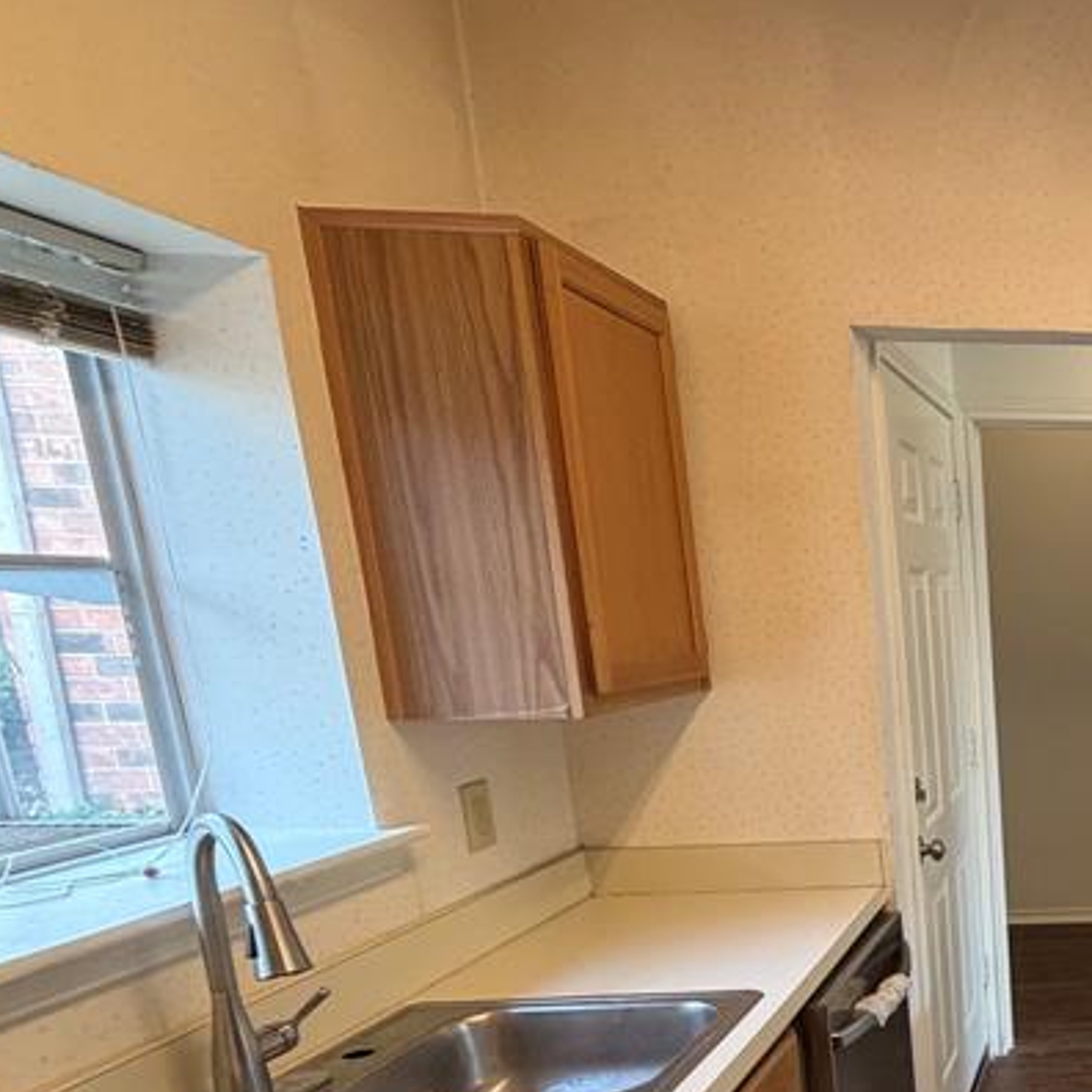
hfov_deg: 38.6
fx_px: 1142
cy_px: 858
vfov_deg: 48.5
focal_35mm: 32
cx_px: 1291
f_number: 2.2
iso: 250
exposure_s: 1/120
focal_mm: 2.22
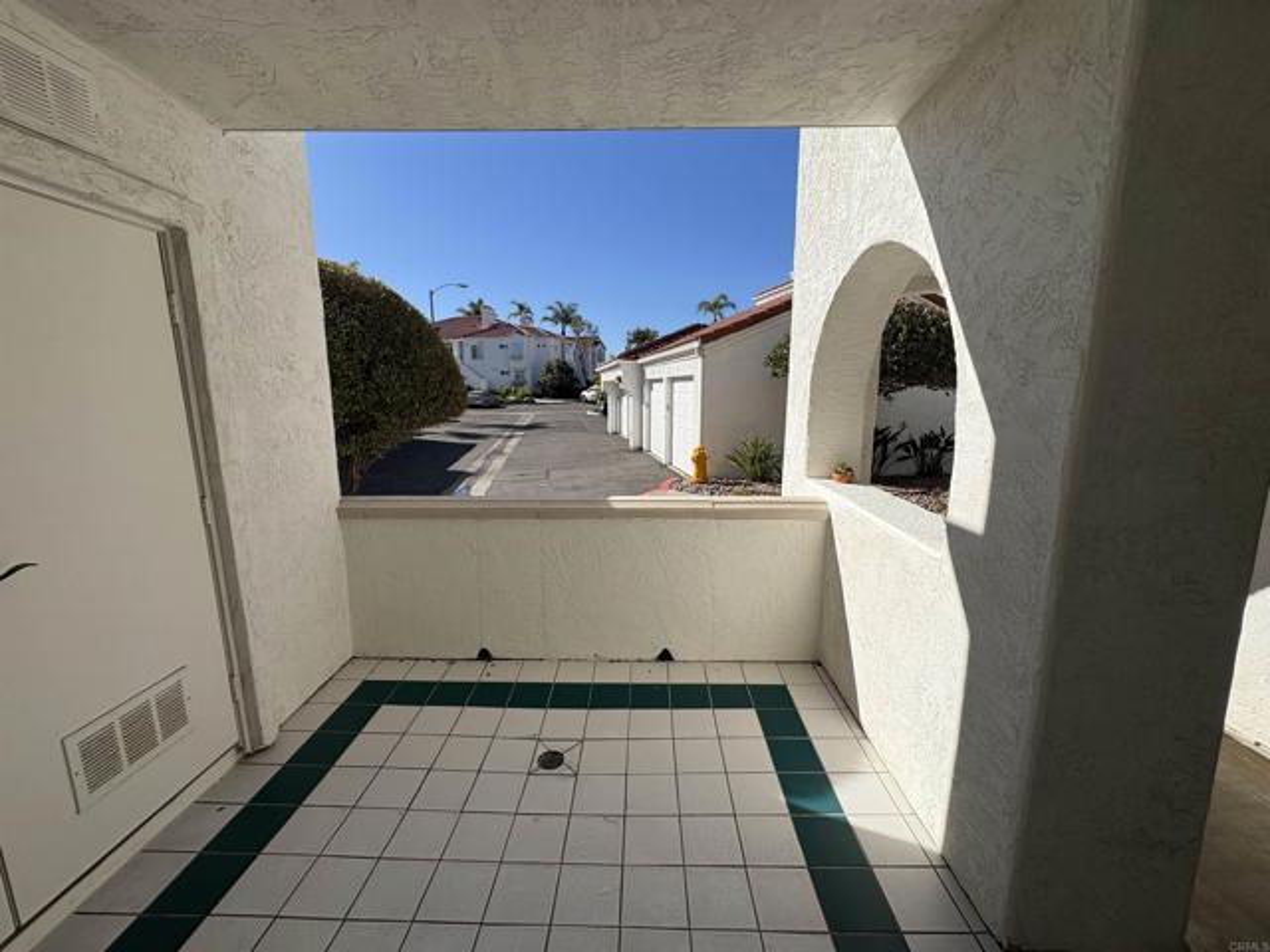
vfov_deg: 85.7
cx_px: 635
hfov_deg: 102.1
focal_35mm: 14
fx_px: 514
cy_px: 476
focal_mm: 2.22
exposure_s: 1/2584
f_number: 2.2
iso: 50
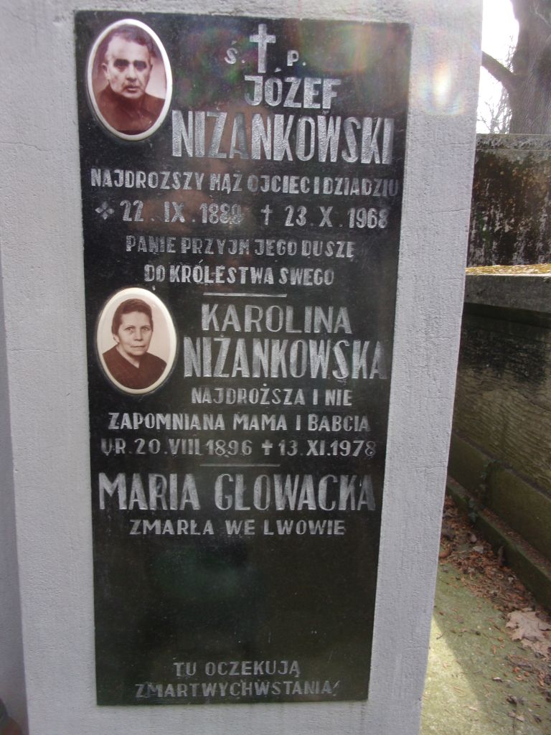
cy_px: 368
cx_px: 276
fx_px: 594
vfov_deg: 63.4
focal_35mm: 28
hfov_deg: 49.7
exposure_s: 1/75
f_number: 3.9
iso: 80
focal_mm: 5.1
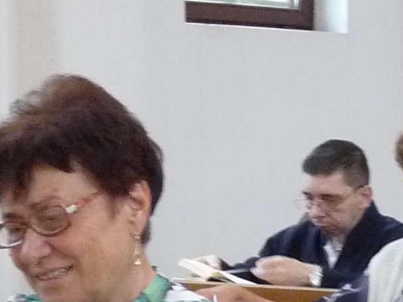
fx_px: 1827
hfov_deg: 12.6
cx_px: 244
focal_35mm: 157
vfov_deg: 9.4
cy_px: 268
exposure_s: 1/25
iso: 400
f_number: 2.8
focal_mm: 4.8
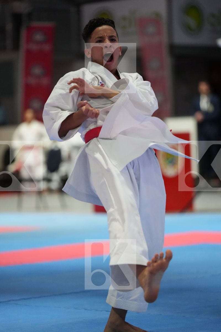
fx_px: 1409
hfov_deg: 9.0
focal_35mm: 153
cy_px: 166
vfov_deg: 13.4
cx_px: 110
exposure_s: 1/500
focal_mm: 153
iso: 6400
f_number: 2.8
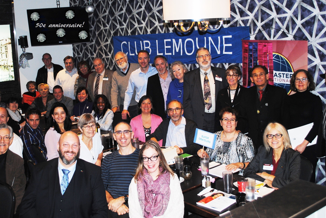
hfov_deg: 42.5
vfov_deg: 29.2
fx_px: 417
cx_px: 133
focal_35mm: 46
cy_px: 82
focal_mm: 22
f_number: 3.8
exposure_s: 1/60
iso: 200
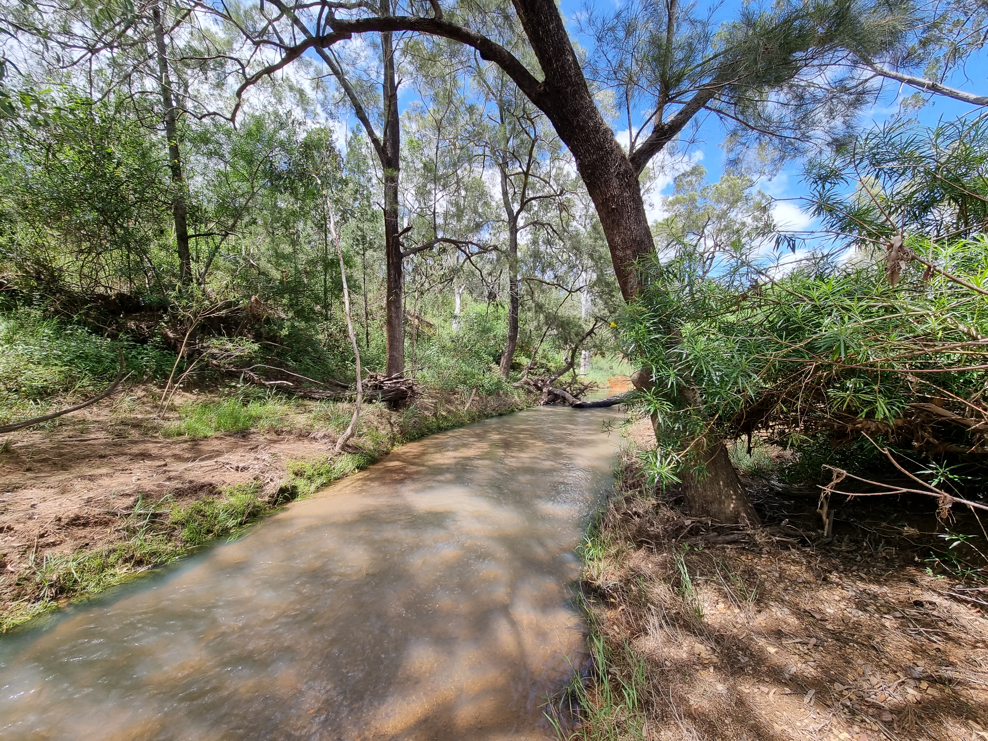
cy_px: 370
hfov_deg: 106.2
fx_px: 371
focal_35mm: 13
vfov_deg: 89.9
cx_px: 494
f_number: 2.2
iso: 50
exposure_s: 1/622
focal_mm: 2.2
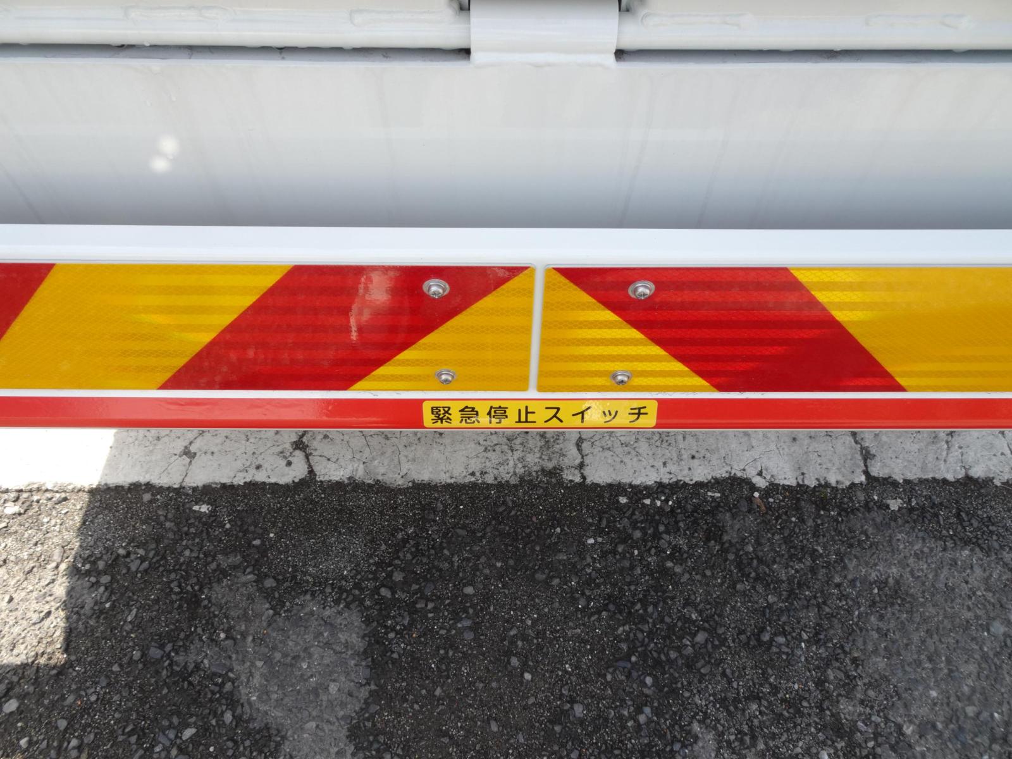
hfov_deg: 71.6
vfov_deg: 56.8
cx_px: 506
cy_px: 380
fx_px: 702
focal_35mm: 24
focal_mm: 4.25
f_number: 3.5
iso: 80
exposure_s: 1/200
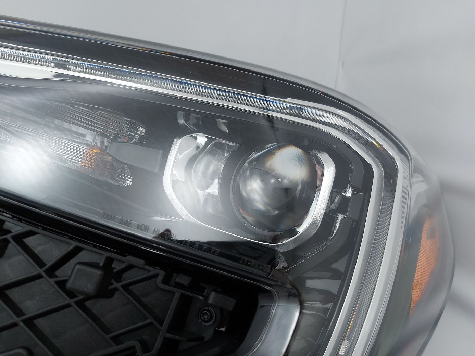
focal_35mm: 24
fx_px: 329
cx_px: 238
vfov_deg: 56.8
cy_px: 178
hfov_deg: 71.6
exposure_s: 1/100
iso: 50
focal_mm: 5.23
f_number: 1.8
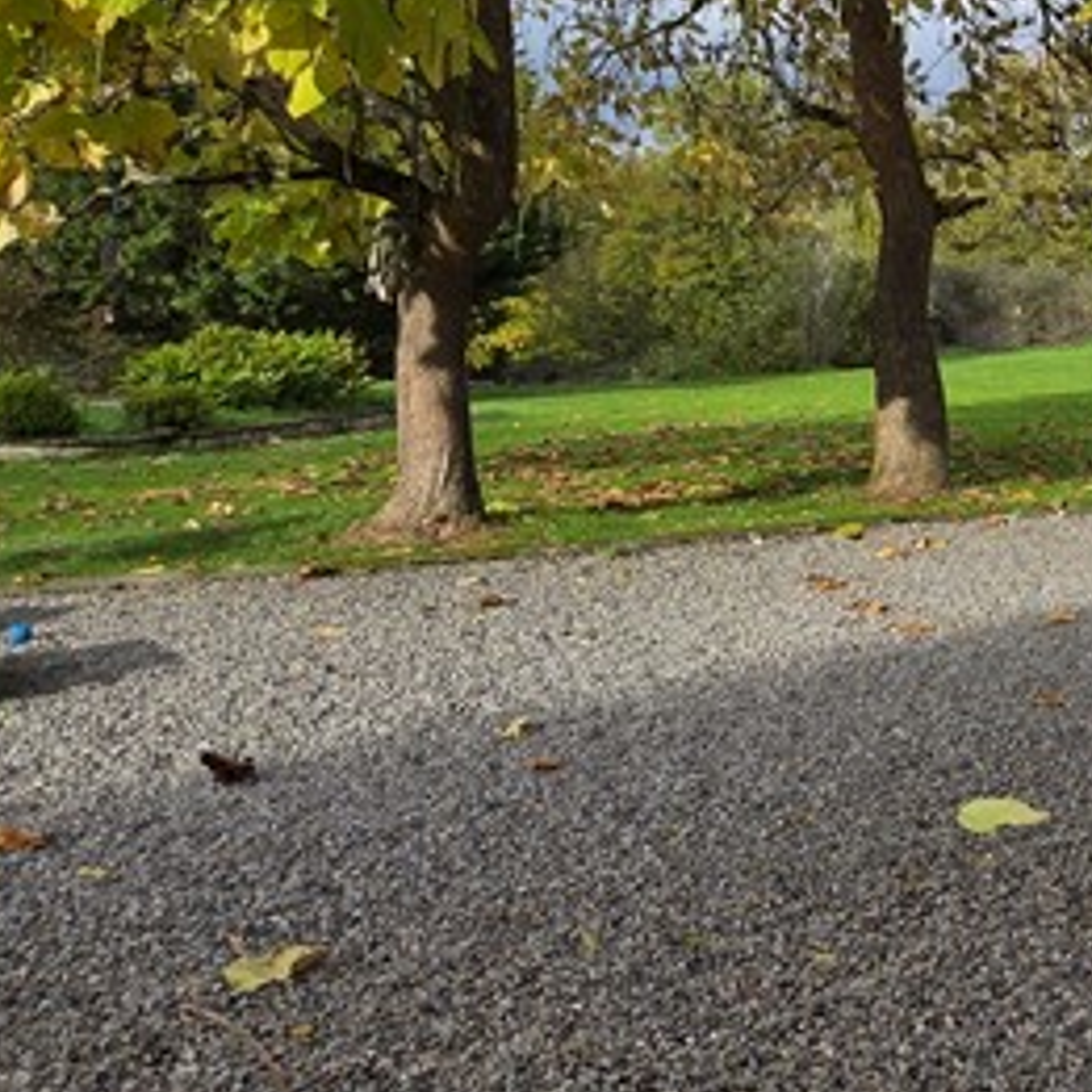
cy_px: 236
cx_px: 1146
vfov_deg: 42.1
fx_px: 1356
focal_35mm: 38
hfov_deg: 37.9
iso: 40
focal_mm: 2.2
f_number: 1.9
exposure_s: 1/692
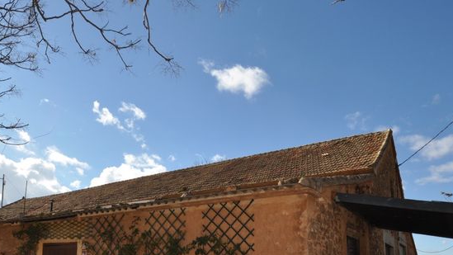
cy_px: 204
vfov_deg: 41.1
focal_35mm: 27
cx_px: 208
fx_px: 324
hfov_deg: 69.7
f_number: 14
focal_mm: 10
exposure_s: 1/200
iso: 200
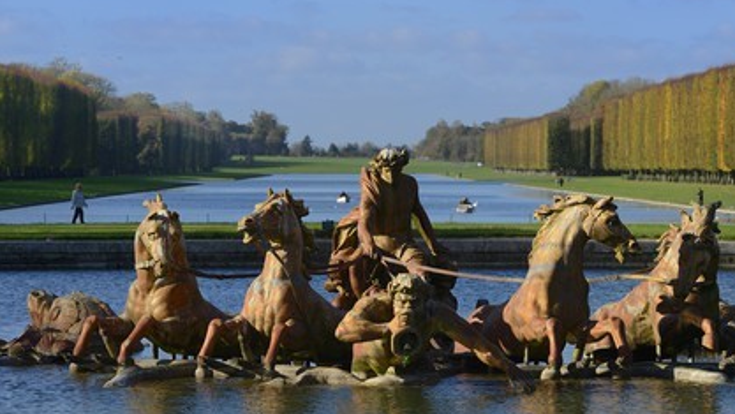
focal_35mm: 174
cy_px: 197
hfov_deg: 12.4
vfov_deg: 7.0
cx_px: 368
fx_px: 3393
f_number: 11
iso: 200
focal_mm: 165
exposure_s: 1/250
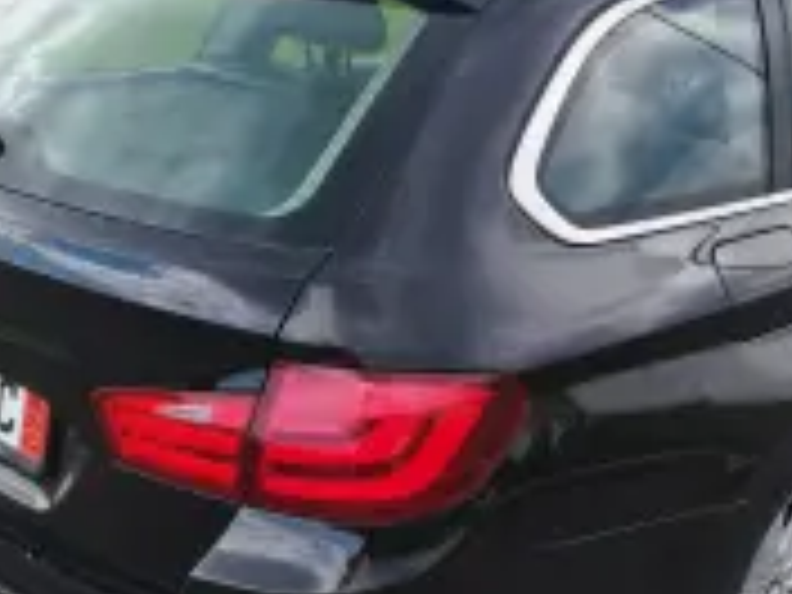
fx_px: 1121
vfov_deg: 29.5
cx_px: 500
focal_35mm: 49
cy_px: 378
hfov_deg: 38.6
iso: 50
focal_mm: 5.89
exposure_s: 1/417
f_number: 1.89
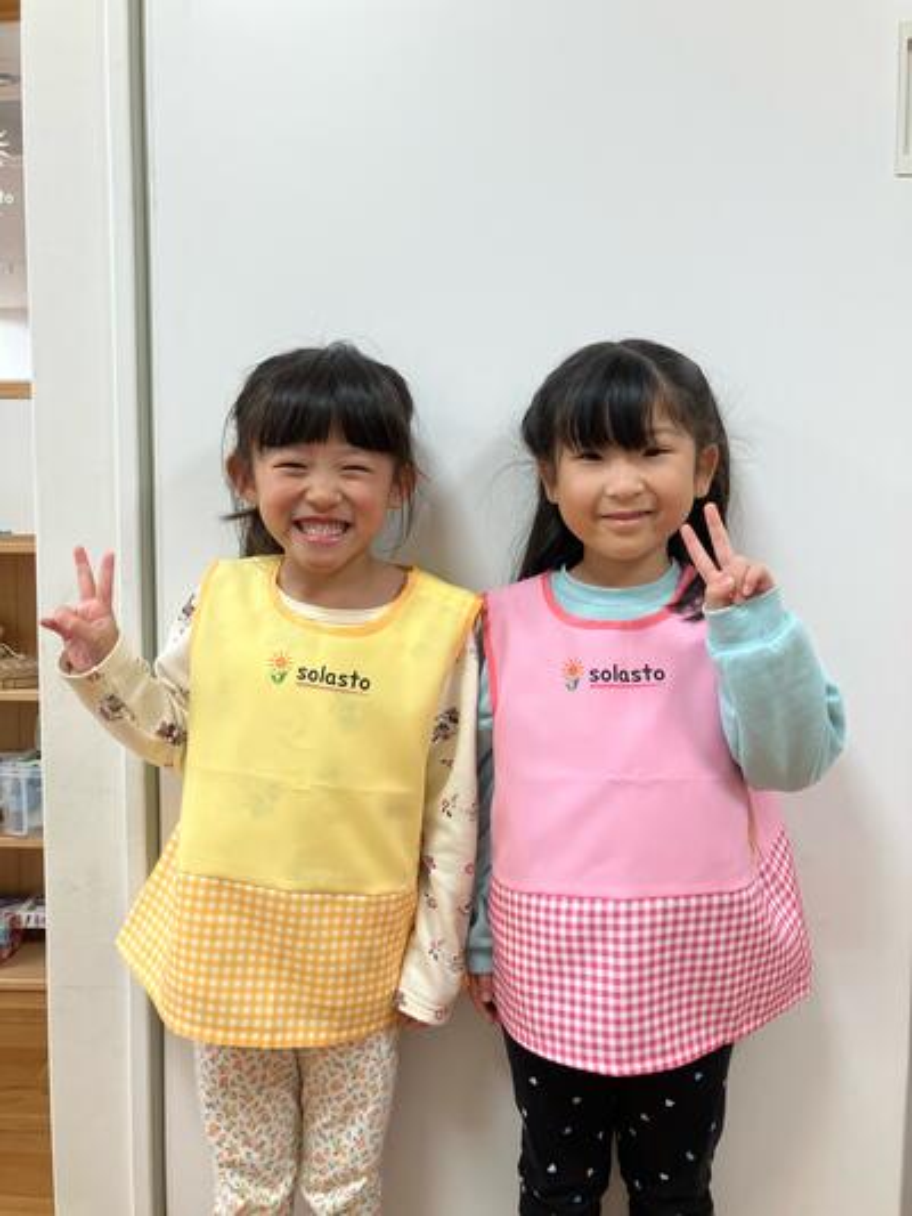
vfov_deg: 63.4
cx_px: 456
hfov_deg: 49.8
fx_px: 983
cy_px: 608
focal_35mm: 28
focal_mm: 3.99
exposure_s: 1/113
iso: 80
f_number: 1.8
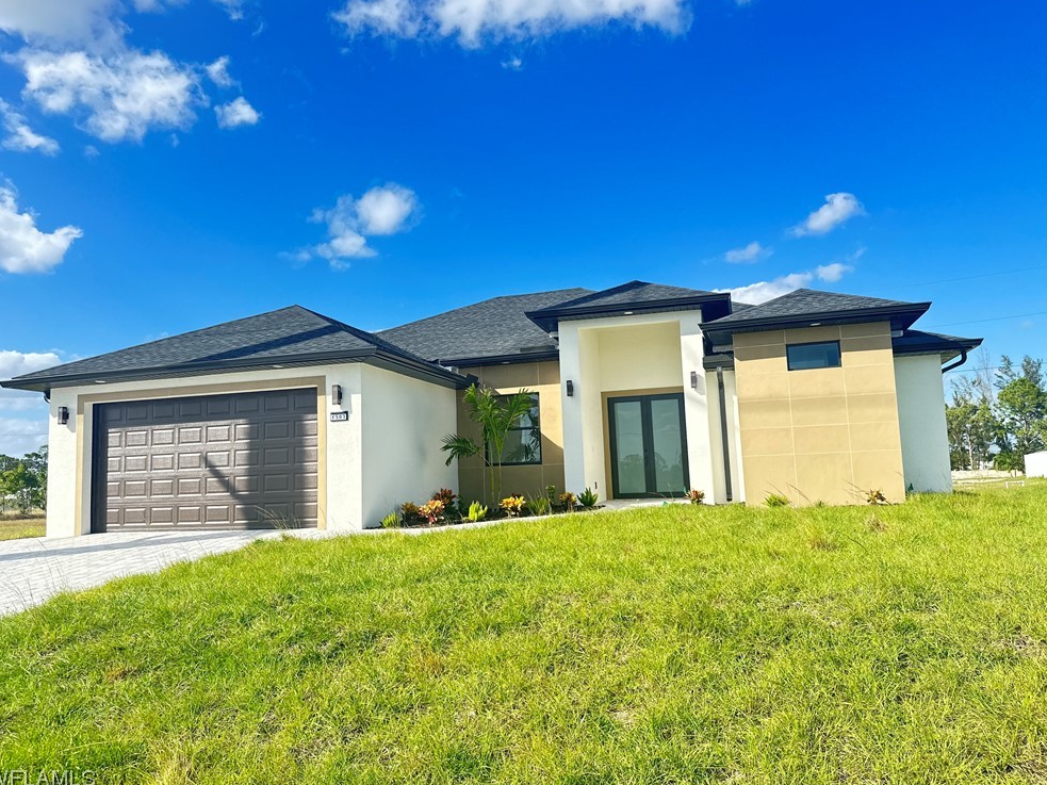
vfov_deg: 54.9
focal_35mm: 25
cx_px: 512
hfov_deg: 69.4
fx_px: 756
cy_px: 388
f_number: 1.78
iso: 80
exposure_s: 1/1517
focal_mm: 6.86
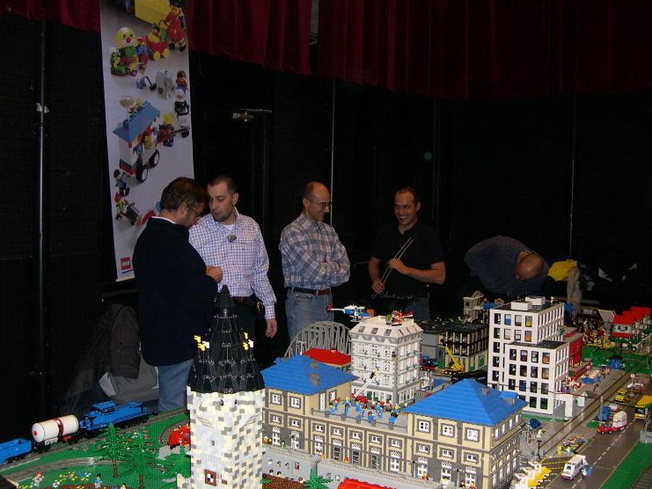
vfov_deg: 35.1
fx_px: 772
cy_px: 231
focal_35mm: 41
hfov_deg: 45.8
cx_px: 328
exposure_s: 1/60
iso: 211
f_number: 2.8
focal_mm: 8
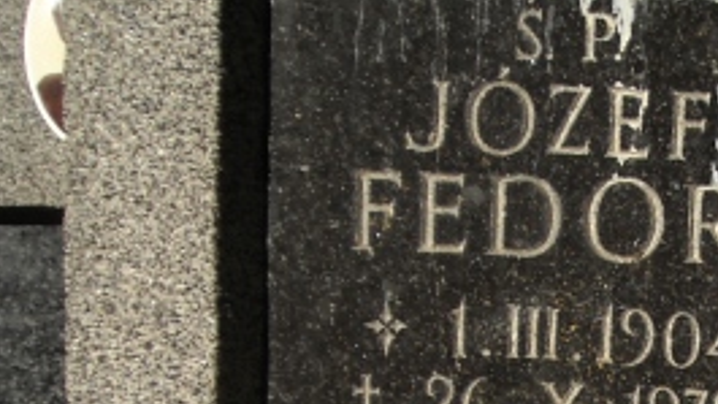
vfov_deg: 12.4
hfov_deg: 22.4
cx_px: 691
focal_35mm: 92
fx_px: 1751
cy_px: 645
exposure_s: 1/161
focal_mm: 5.7
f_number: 5.6
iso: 64
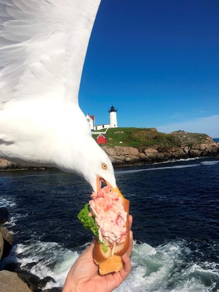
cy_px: 146
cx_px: 110
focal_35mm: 29
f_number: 2.2
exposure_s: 1/2653
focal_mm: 4.15
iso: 25
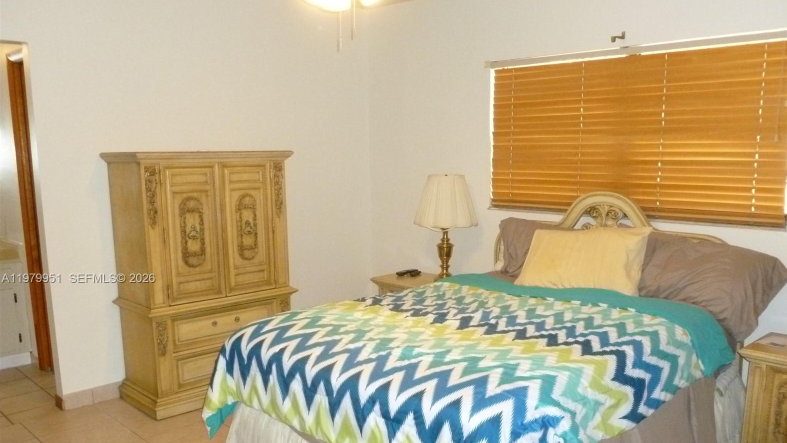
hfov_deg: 62.6
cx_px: 400
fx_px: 647
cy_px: 279
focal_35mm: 31
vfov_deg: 37.5
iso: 500
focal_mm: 5
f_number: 3.3
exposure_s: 1/60
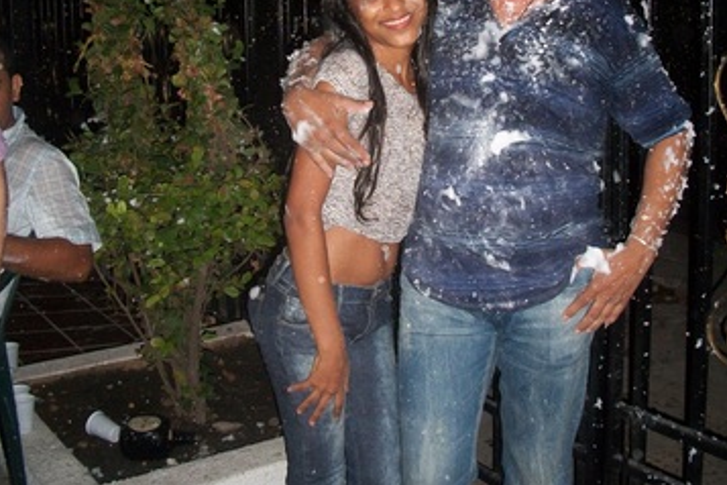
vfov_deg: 27.1
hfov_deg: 40.3
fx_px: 989
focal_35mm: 49
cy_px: 106
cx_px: 365
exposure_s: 1/1401
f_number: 3.1
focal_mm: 6.3
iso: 320
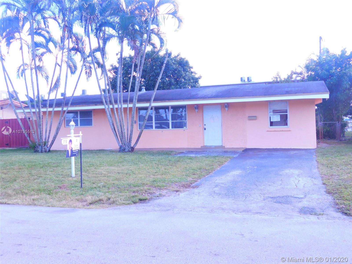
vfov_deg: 39.7
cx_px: 176
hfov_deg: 51.4
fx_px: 366
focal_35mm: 36
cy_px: 132
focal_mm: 6.3
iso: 125
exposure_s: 1/250
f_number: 3.5
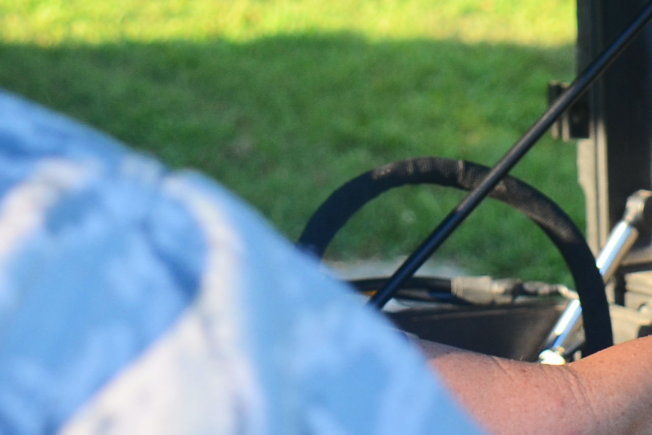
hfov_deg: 11.2
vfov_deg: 7.3
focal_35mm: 184
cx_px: 318
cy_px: -253
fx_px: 3332
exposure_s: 1/160
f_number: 5.6
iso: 280
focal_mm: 32
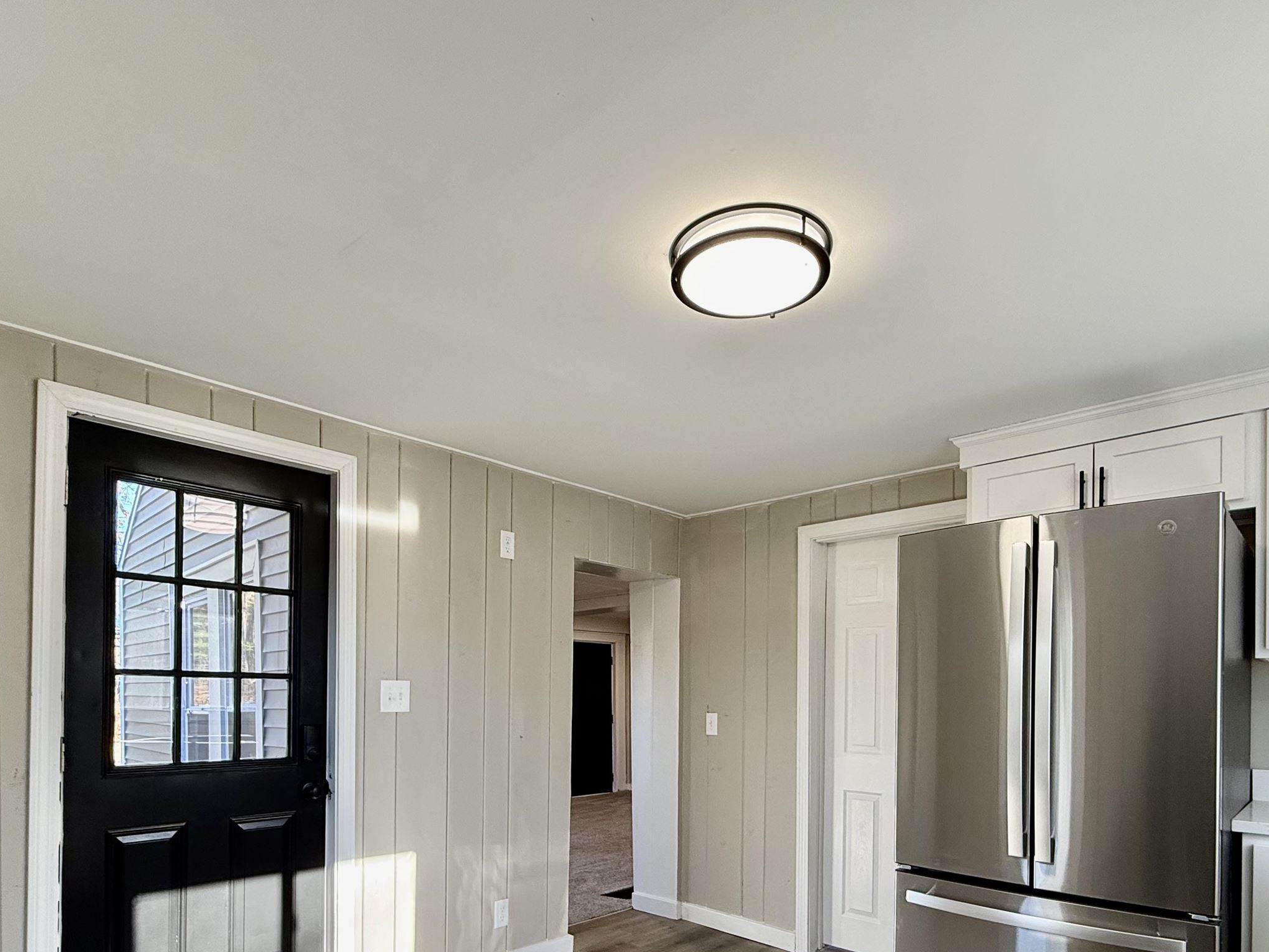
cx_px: 621
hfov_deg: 79.0
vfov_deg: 60.4
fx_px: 770
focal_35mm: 21
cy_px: 699
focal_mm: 2.22
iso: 125
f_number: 2.2
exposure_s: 1/120
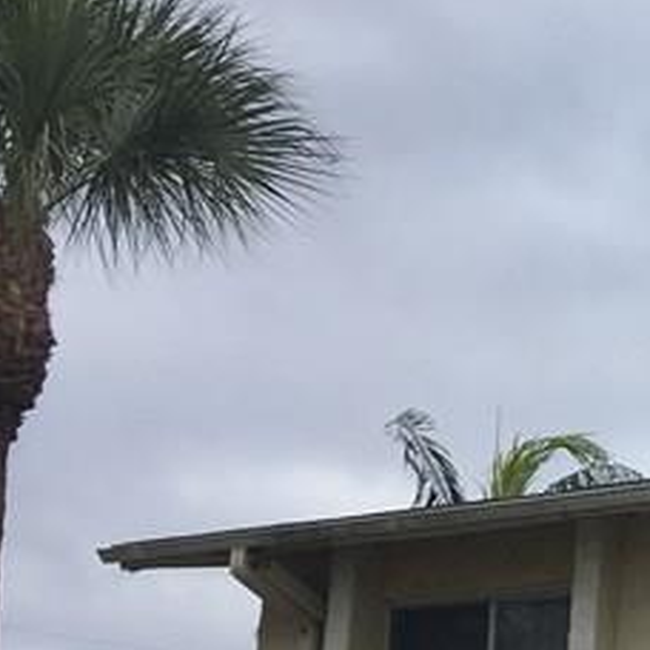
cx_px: 1297
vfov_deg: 14.6
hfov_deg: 13.1
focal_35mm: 115
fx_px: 2443
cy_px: 793
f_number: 2.2
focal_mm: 4.15
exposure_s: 1/855
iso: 25
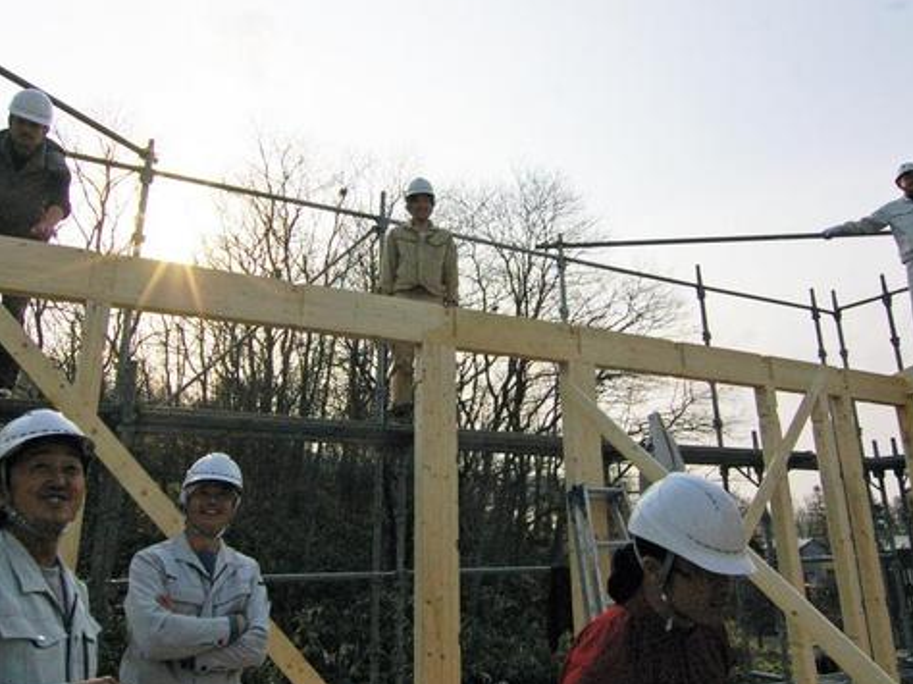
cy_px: 315
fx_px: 659
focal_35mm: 25
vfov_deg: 54.8
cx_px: 440
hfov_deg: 69.4
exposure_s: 1/2000
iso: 800
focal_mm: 12
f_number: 11
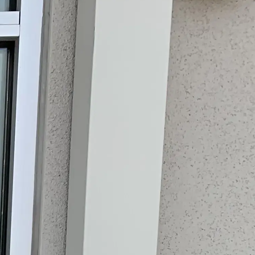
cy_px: 512
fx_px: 1033
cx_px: -313
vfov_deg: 12.4
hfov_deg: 11.9
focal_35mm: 124
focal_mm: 4.25
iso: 25
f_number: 1.8
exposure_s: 1/928
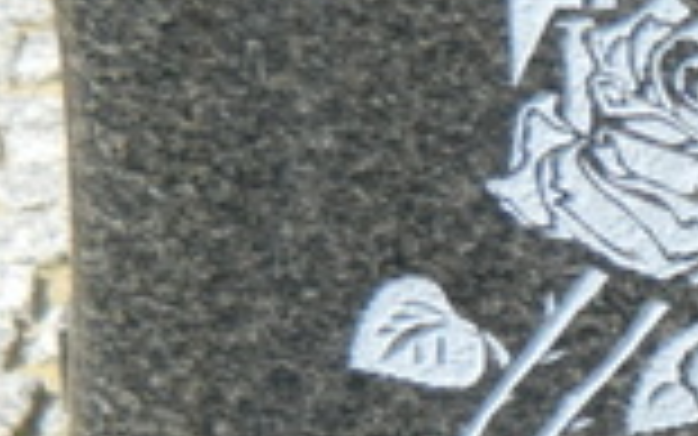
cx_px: 1355
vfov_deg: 3.6
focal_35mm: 363
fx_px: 6908
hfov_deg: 5.7
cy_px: 328
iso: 80
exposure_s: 1/248
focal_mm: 14.9
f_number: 4.8
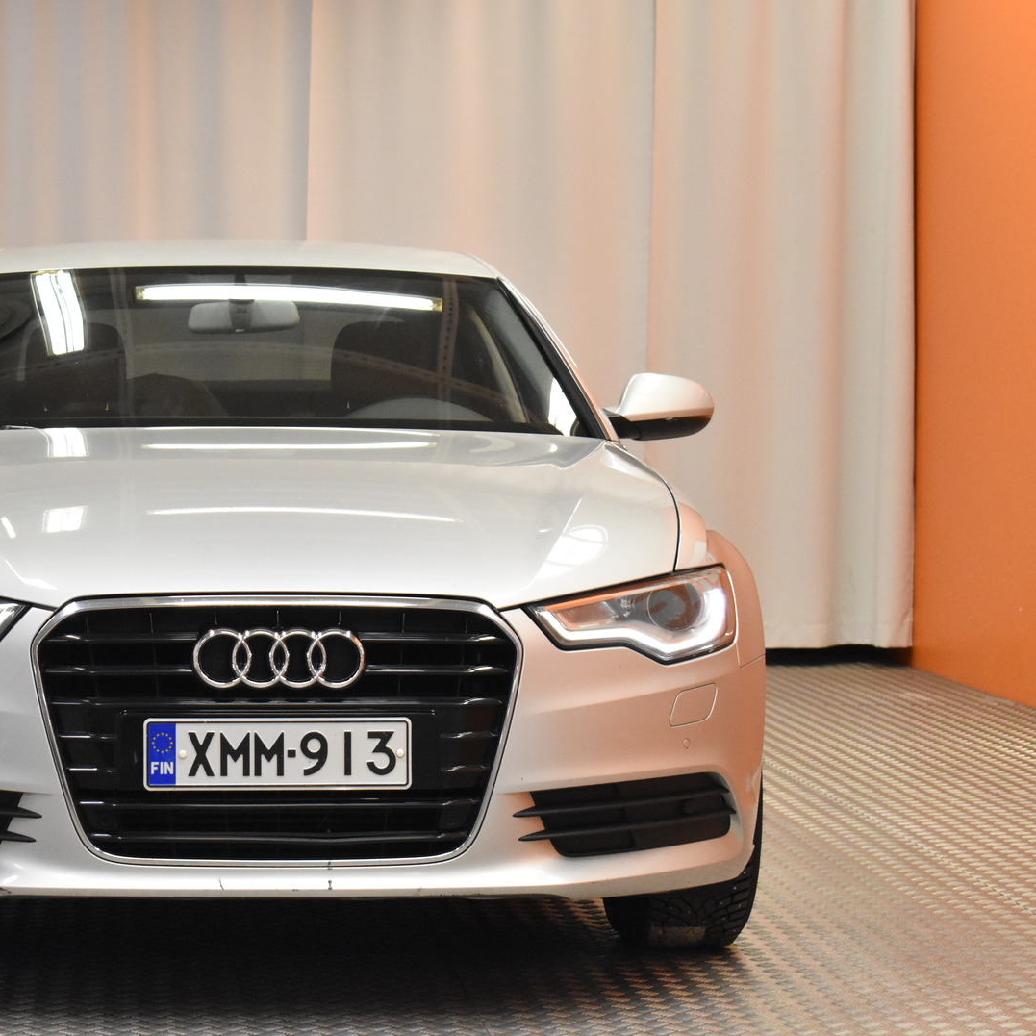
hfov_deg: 18.8
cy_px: 518
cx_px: 268
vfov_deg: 18.9
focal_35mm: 92
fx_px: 3115
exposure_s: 1/80
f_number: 5.3
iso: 4500
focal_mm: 48
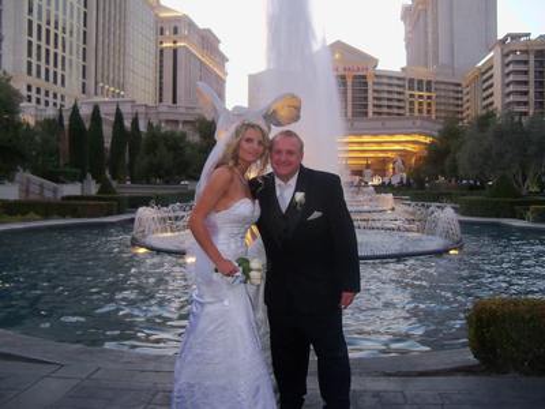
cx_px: 272
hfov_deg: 52.6
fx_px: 551
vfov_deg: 40.7
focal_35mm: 35
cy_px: 204
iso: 200
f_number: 3.5
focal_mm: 6.2
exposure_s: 1/30
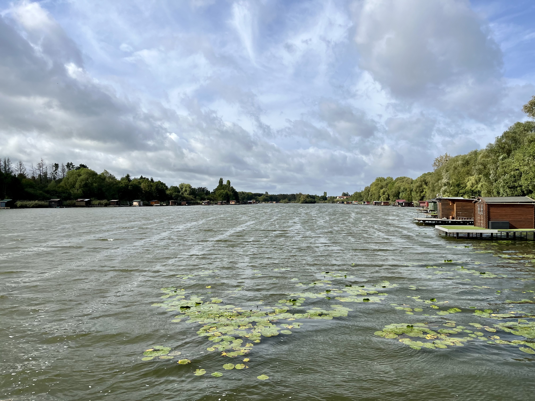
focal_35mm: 26
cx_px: 268
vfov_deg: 53.1
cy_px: 200
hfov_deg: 67.3
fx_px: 402
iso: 50
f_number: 1.6
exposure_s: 1/4854
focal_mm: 5.1
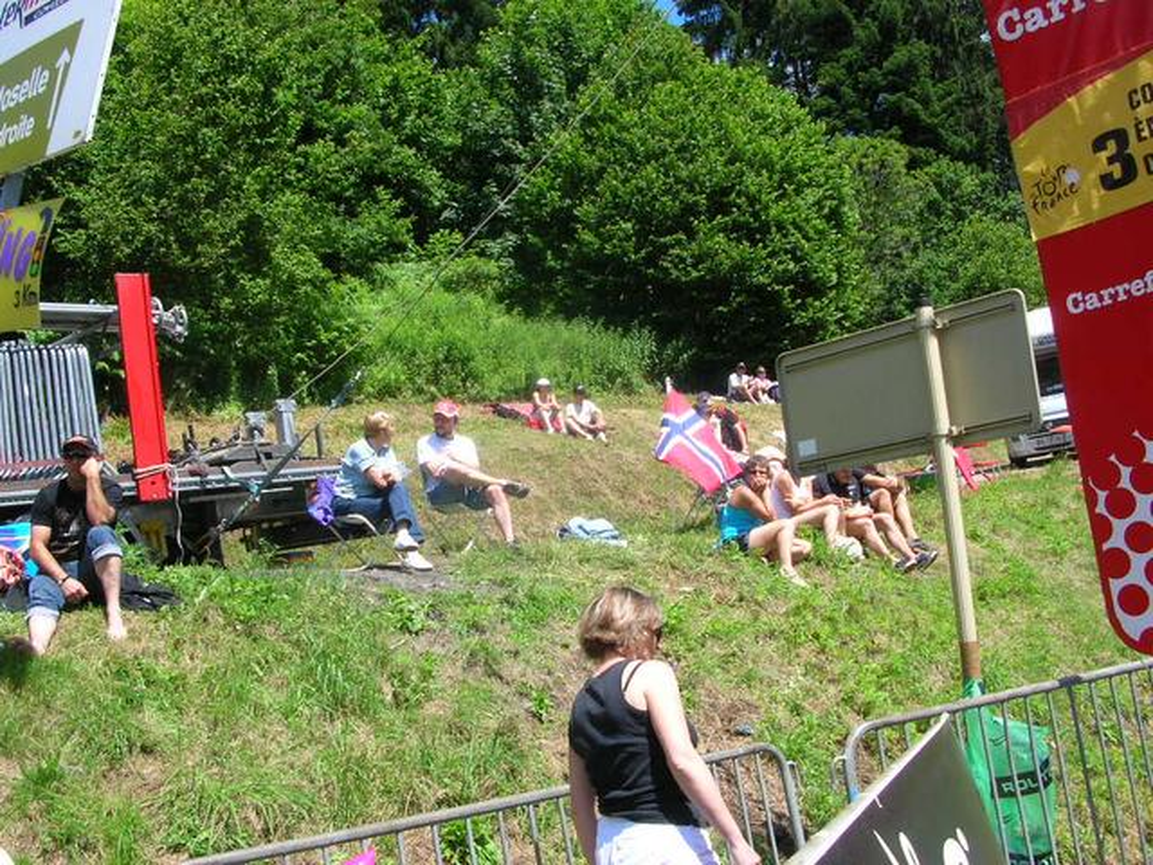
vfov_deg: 40.7
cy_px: 432
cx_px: 576
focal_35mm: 35
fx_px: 1166
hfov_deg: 52.6
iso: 50
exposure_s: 1/150
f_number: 5.6
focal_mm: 5.8
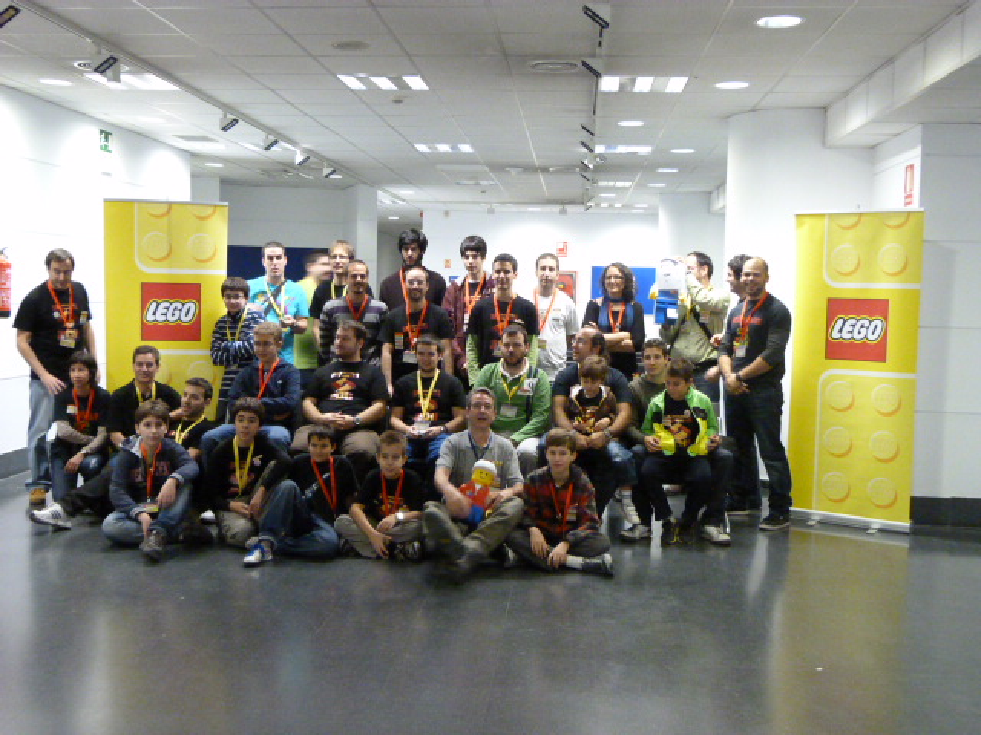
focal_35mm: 39
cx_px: 490
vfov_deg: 36.8
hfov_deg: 47.9
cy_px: 368
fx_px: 1105
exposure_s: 1/15
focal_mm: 7
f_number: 3.1
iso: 800
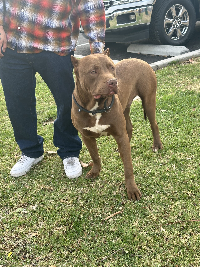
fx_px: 370
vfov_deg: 39.7
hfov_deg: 30.3
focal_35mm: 48
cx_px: 100
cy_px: 134
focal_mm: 6.86
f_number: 1.78
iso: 64
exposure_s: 1/122
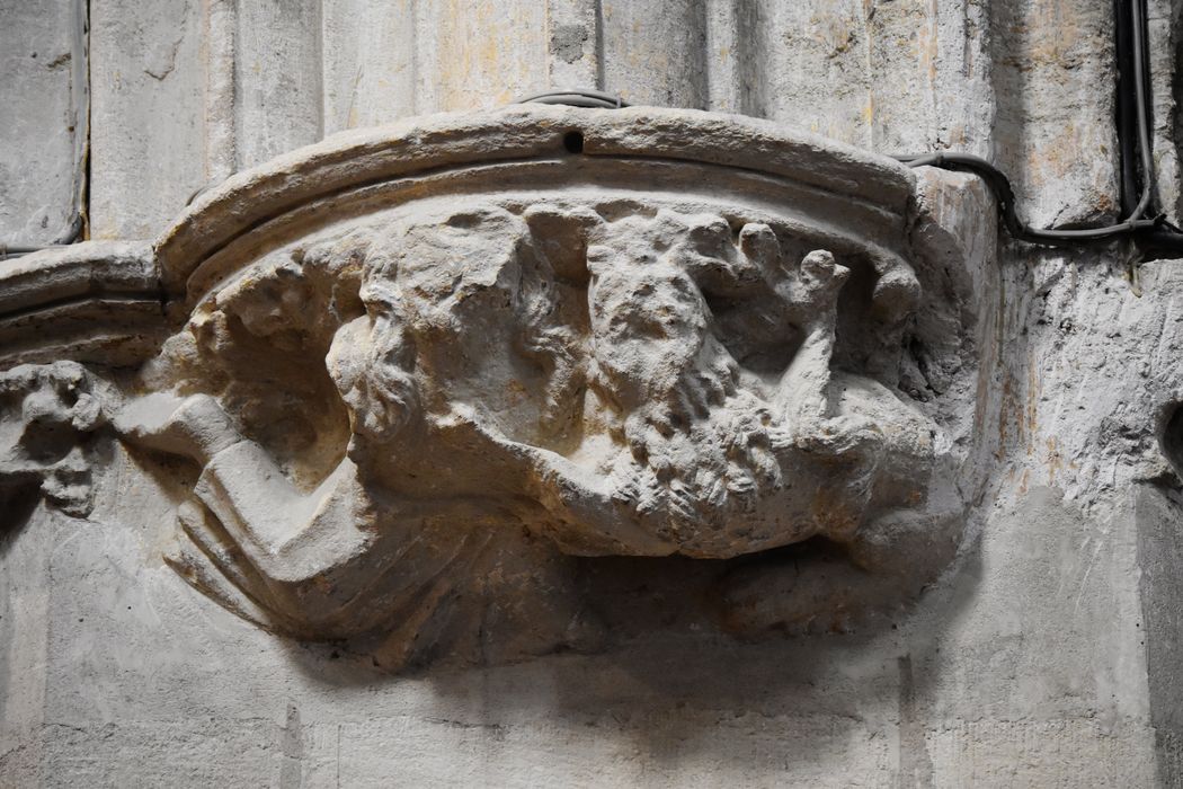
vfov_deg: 10.2
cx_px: 592
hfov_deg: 15.2
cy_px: 394
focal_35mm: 135
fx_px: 4436
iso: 2800
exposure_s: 1/125
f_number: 4.5
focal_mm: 90
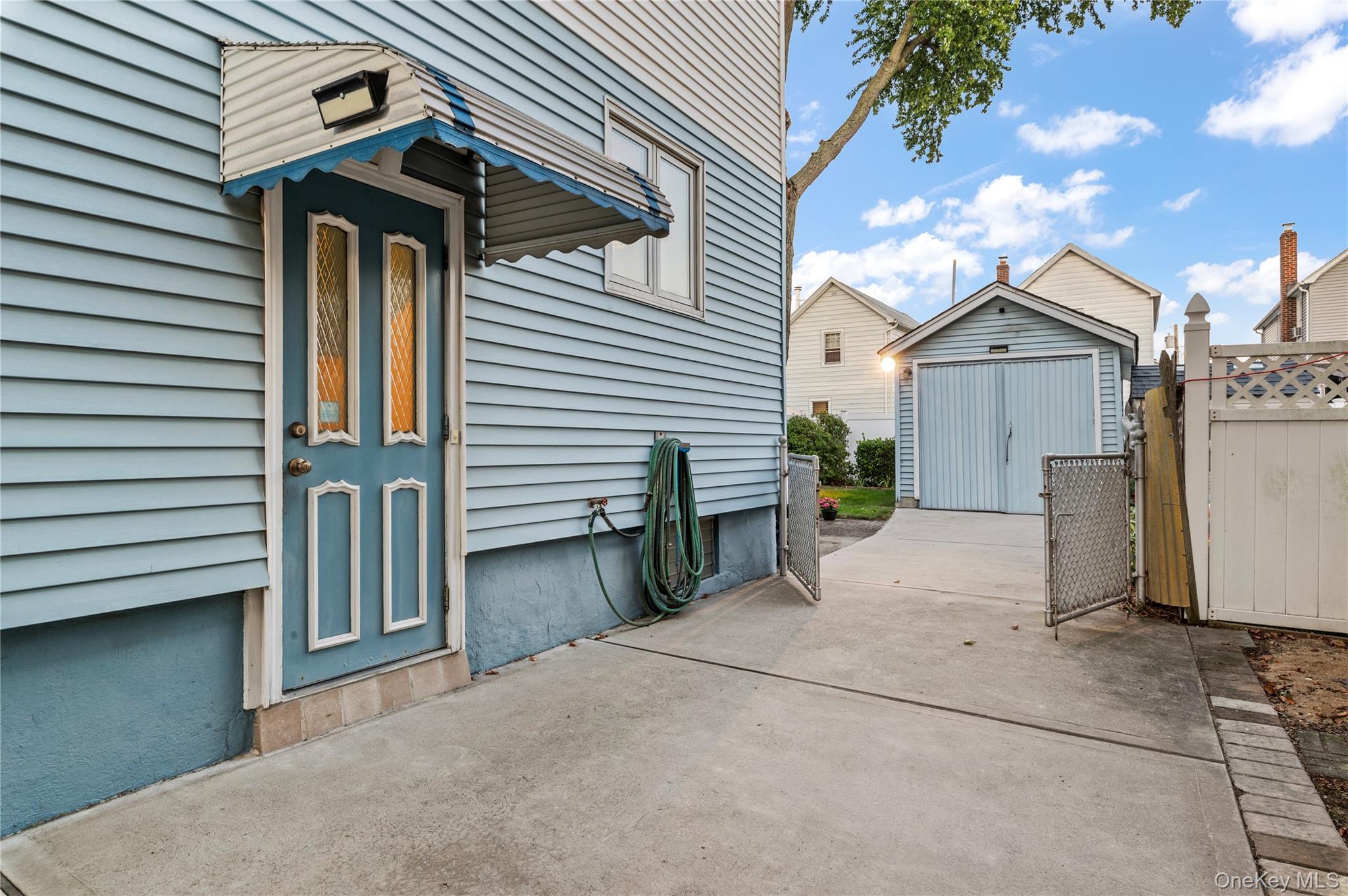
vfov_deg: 61.8
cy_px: 448
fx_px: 748
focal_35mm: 20
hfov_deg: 84.0
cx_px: 674
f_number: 8
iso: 100
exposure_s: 1/4
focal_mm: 20
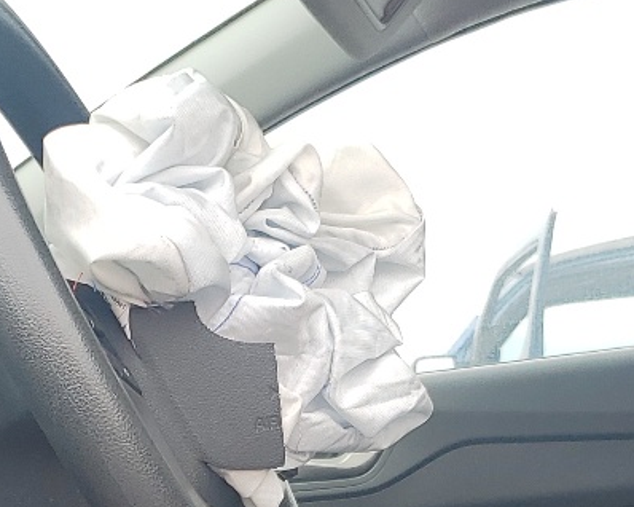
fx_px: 1913
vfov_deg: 13.8
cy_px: 847
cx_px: 347
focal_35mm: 102
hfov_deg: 18.8
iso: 50
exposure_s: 1/500
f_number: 1.5
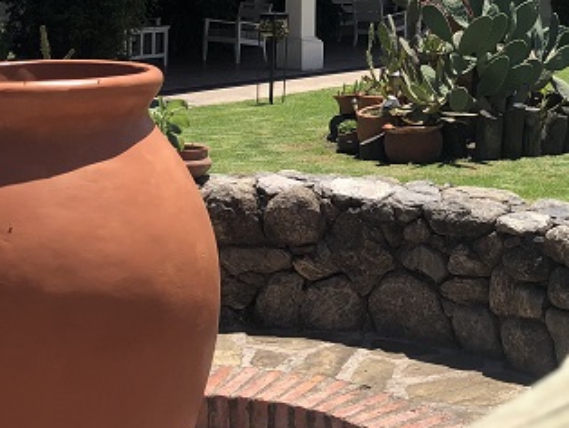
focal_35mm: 71
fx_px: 1168
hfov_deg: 26.8
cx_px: 457
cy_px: -49
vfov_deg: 19.8
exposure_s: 1/1715
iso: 20
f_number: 1.8
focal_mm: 3.99
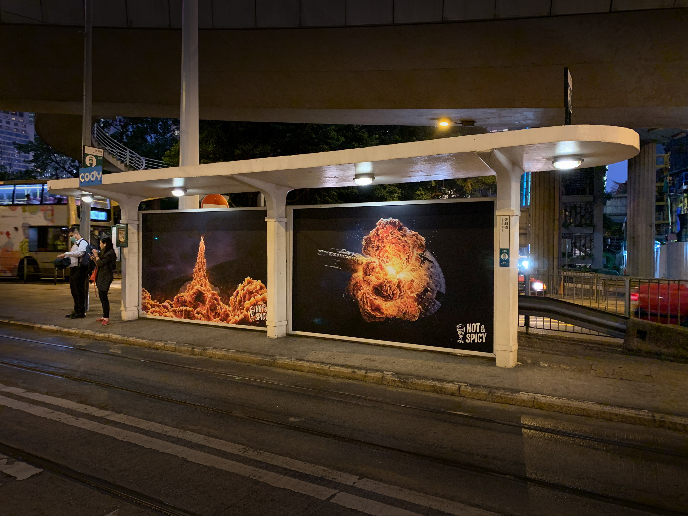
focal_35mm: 26
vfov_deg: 53.1
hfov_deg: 67.3
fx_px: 517
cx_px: 344
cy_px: 258
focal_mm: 4.25
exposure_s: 1/33
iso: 320
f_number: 1.8
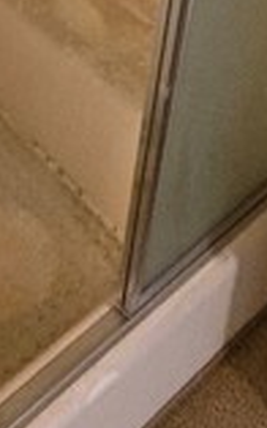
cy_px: -196
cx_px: -27
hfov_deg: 21.9
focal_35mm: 56
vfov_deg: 27.0
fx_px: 653
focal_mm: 2.2
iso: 1250
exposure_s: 1/60
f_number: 2.2
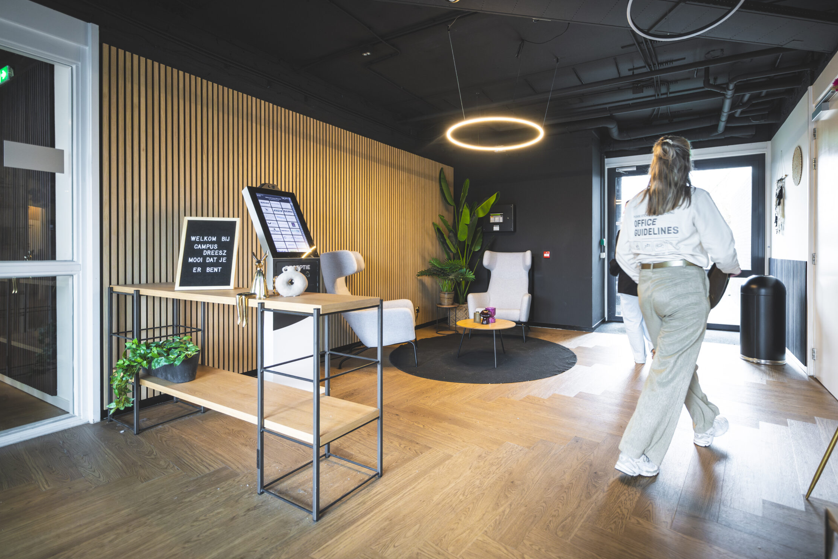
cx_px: 474
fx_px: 372
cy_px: 256
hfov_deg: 96.2
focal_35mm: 16
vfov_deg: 73.6
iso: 1000
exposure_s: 1/125
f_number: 2
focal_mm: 14
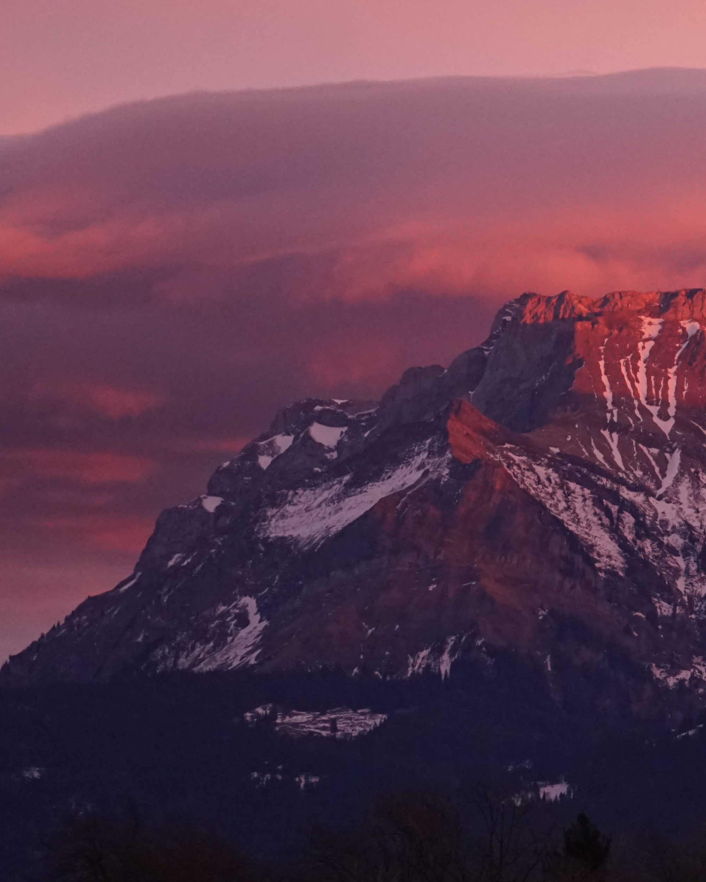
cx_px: 755
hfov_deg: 3.5
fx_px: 11672
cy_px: 277
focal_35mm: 447
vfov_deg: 4.3
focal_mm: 200
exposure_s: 1/250
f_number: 4
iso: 2500
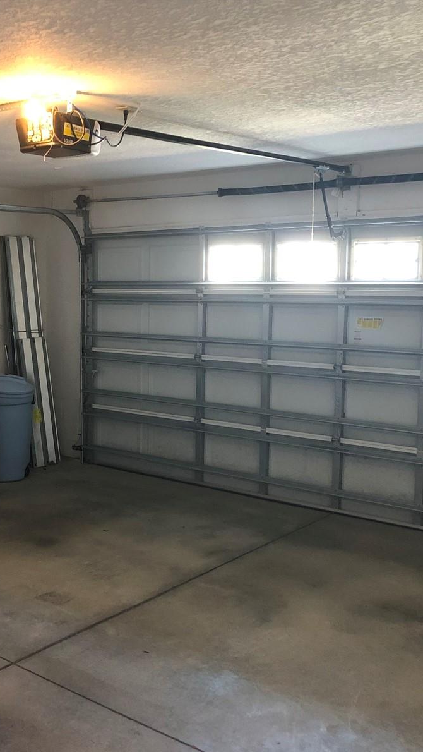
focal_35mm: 41
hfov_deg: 28.2
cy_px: 378
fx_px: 817
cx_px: 61
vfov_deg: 49.4
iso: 100
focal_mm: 4
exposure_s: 1/15
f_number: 1.8
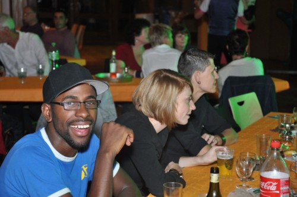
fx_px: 717
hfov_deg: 23.4
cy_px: 98
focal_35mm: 87
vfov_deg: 15.7
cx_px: 148
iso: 800
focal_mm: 58
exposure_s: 1/60
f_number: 5
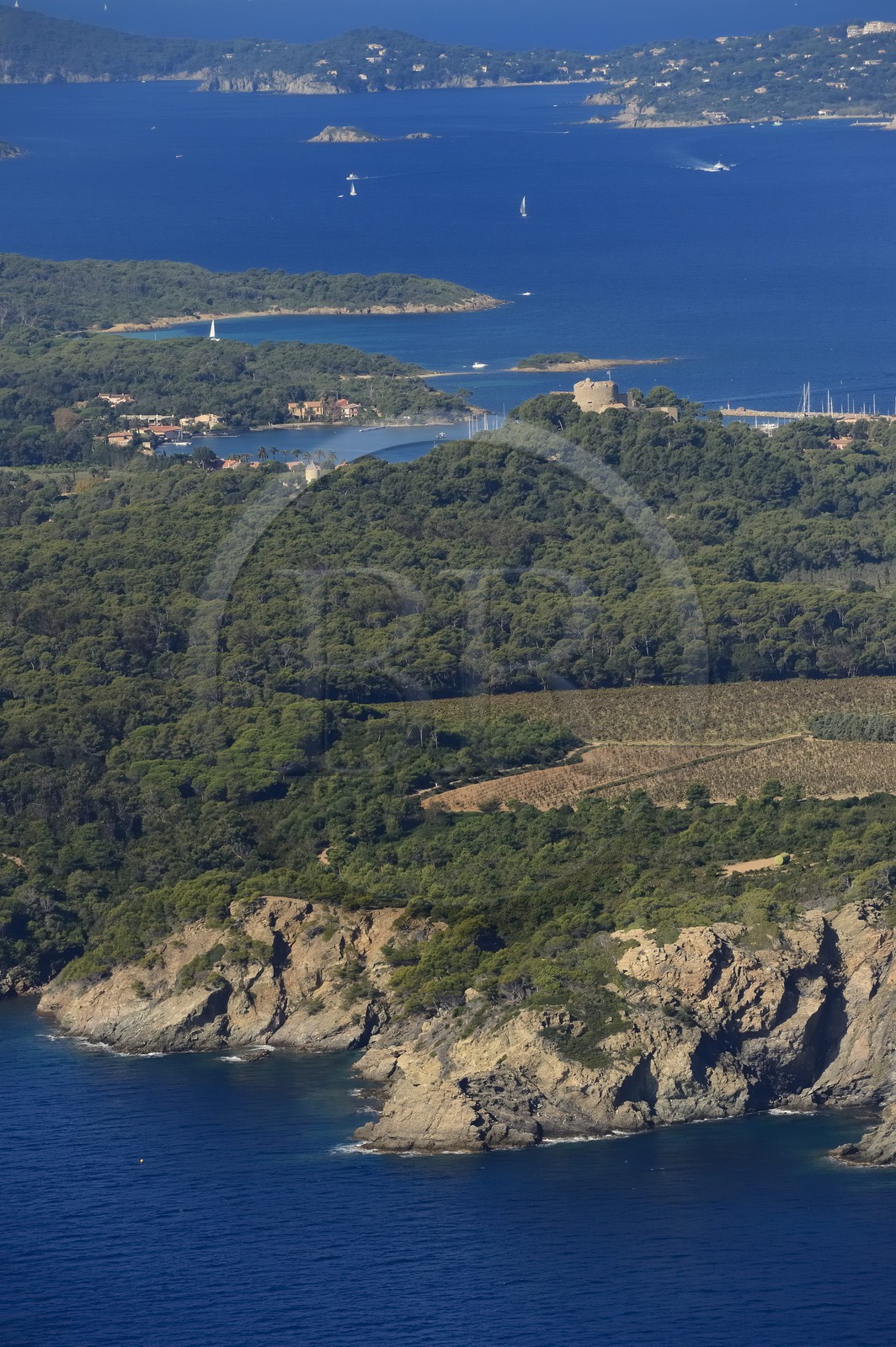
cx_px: 448
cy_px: 674
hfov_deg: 6.9
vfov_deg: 10.3
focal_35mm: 200
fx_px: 7479
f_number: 10
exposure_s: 1/1600
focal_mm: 200
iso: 800
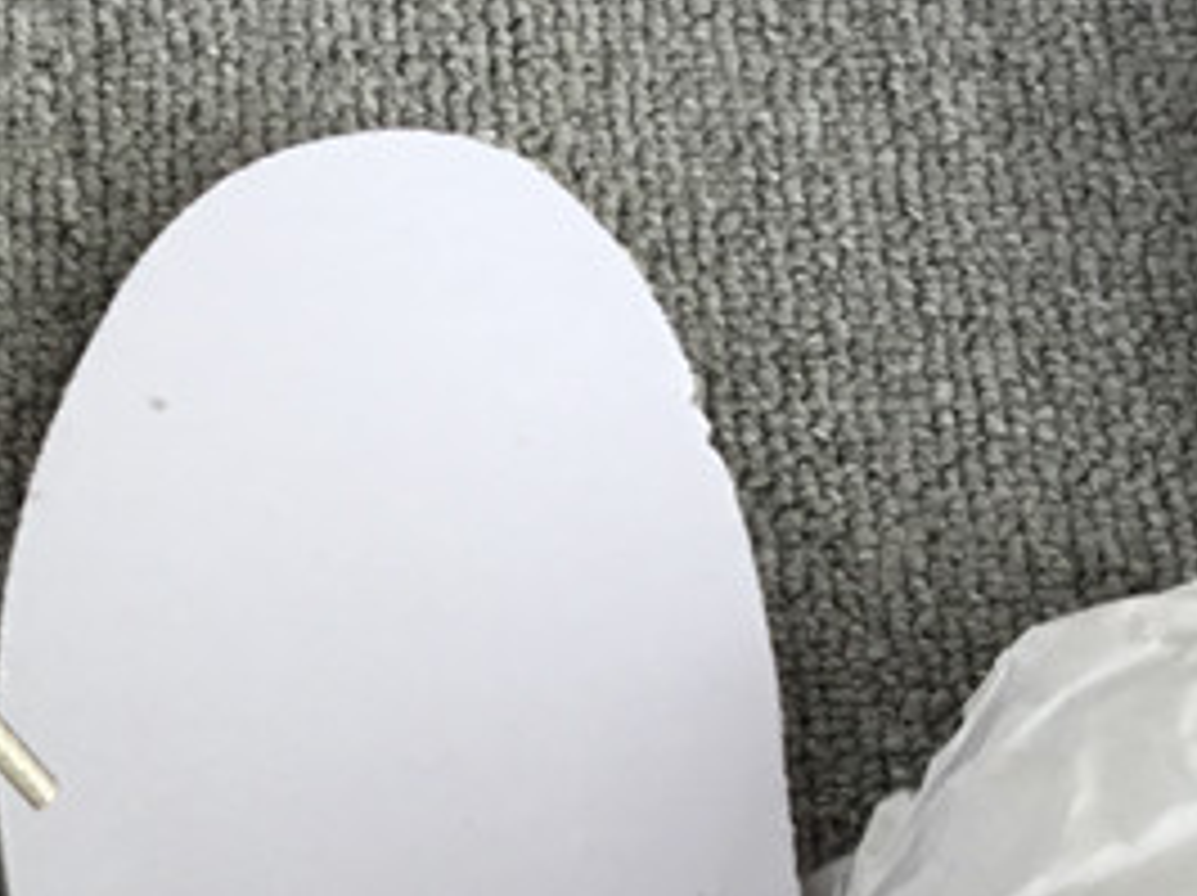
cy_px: 1177
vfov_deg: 13.5
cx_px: -50
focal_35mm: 105
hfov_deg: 18.2
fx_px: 3628
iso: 25
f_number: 2.4
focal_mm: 3.3
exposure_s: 1/125
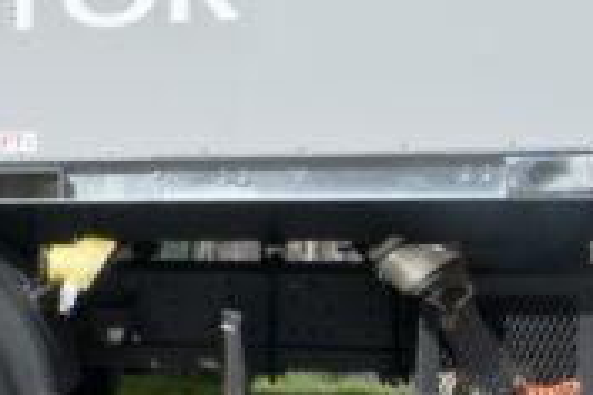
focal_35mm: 89
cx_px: -389
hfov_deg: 19.0
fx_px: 1466
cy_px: 33
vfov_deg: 15.2
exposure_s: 1/500
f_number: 8
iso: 200
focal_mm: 14
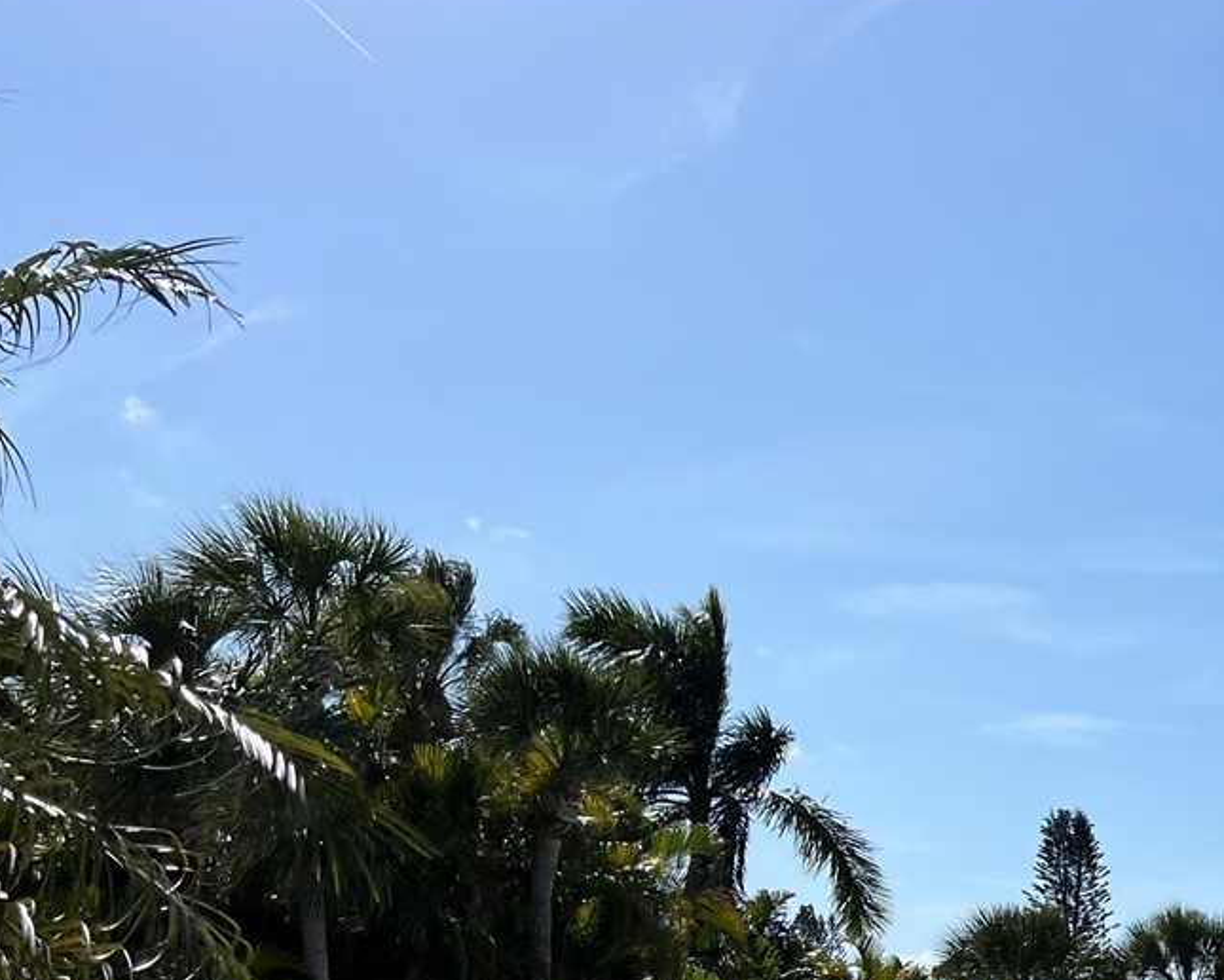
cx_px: 1385
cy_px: 1115
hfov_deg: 27.2
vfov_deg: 22.6
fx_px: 2282
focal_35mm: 63
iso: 50
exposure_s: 1/8696
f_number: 1.5
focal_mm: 5.7
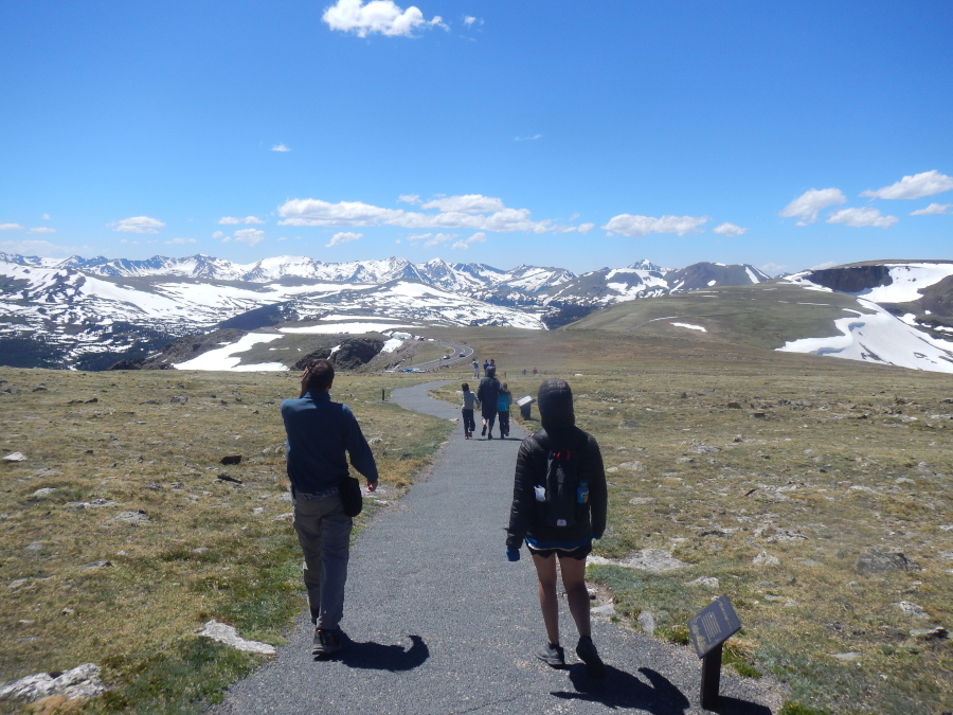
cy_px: 358
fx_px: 771
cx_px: 476
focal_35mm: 28
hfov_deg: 63.4
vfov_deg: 49.7
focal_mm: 5
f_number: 7.8
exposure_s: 1/400
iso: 125
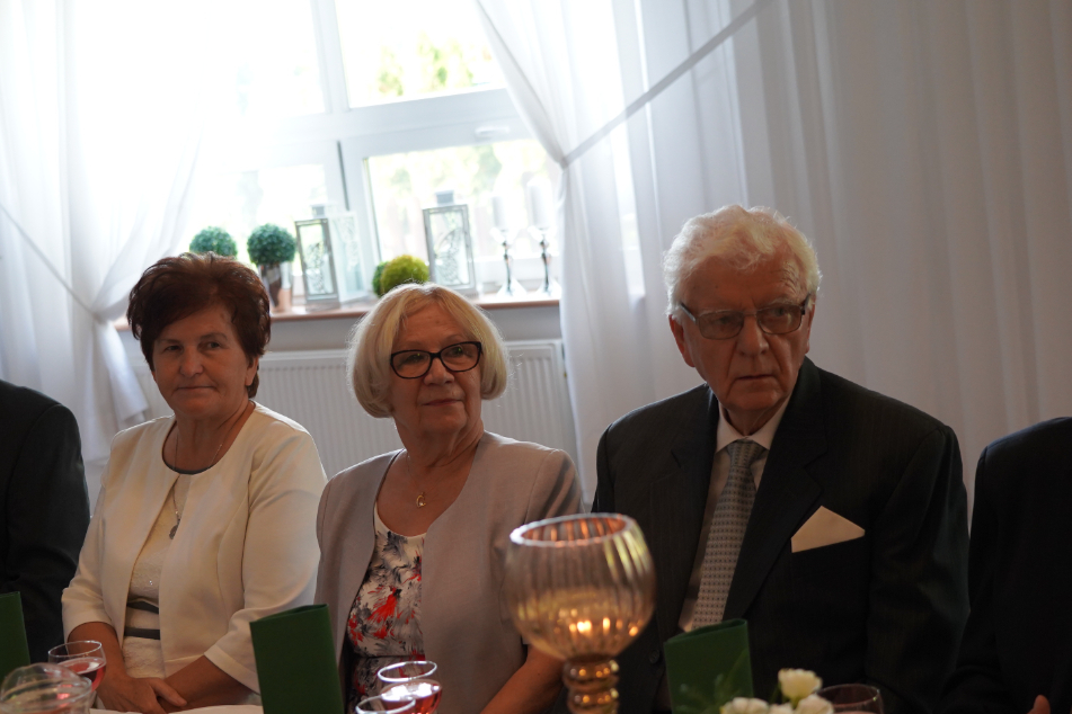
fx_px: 1995
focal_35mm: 67
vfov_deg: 20.3
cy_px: 465
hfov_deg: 30.0
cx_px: 449
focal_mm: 49
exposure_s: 1/160
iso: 2000
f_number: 4
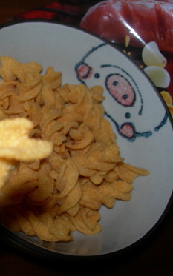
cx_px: -4
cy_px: 138
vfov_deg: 37.5
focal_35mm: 54
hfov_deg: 22.9
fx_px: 408
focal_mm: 7.8
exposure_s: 1/60.1
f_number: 4.8
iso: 50
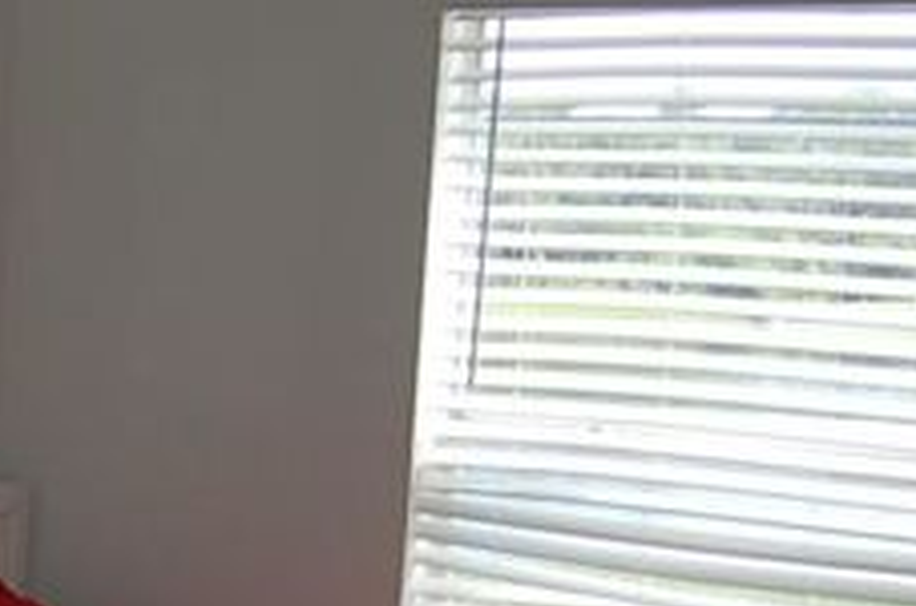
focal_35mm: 84
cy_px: 553
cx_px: -131
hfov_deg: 22.6
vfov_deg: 16.0
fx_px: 2131
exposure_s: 1/250
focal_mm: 18
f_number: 3.5
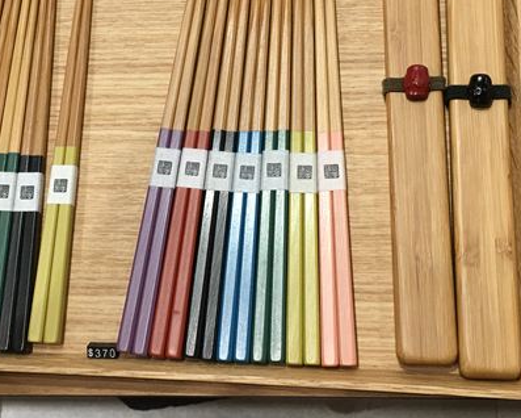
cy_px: 121
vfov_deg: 26.5
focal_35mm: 57
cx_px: 218
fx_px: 879
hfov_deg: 32.9
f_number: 2.2
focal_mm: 4.15
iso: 32
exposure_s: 1/15
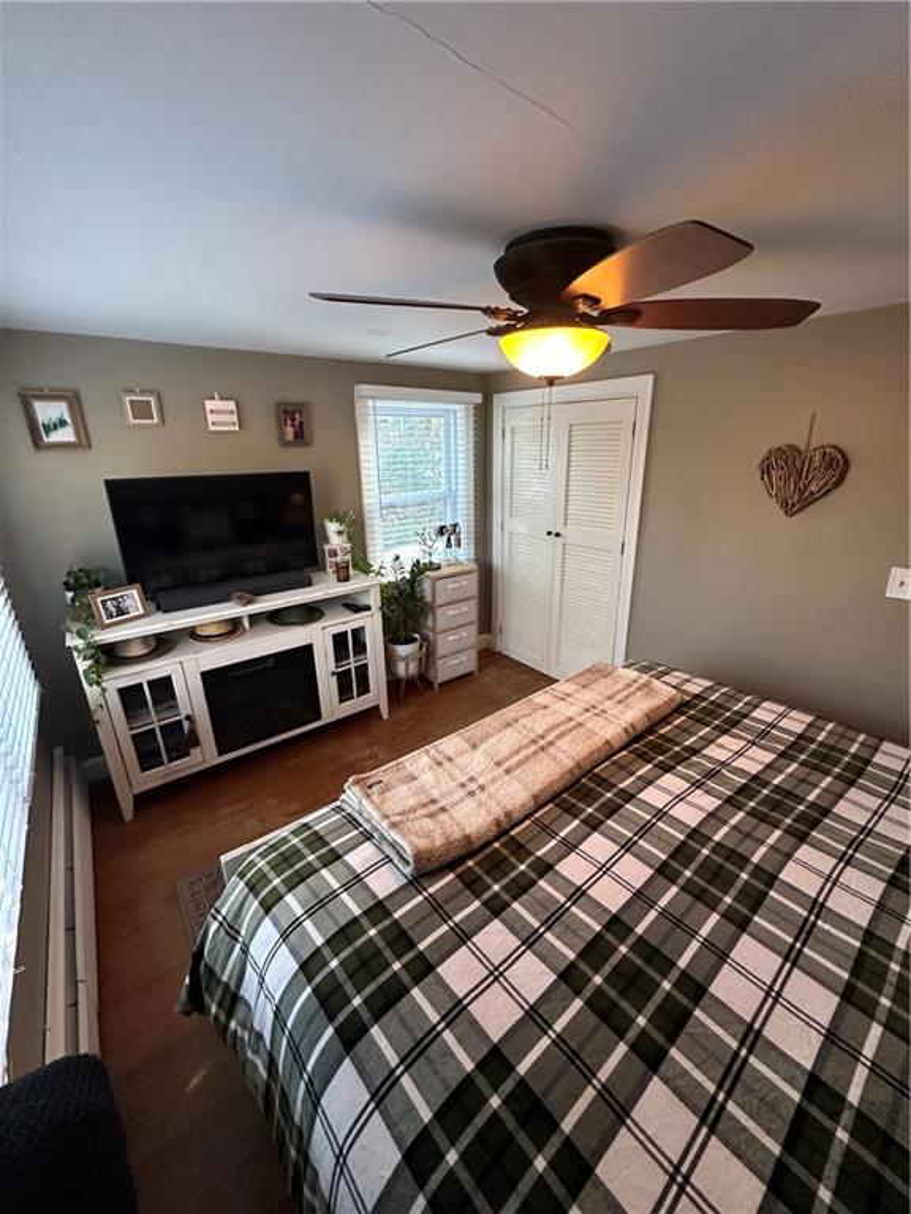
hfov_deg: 85.7
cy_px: 607
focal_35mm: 14
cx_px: 456
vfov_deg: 102.1
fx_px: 491
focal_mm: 2.22
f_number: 2.2
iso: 250
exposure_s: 1/60
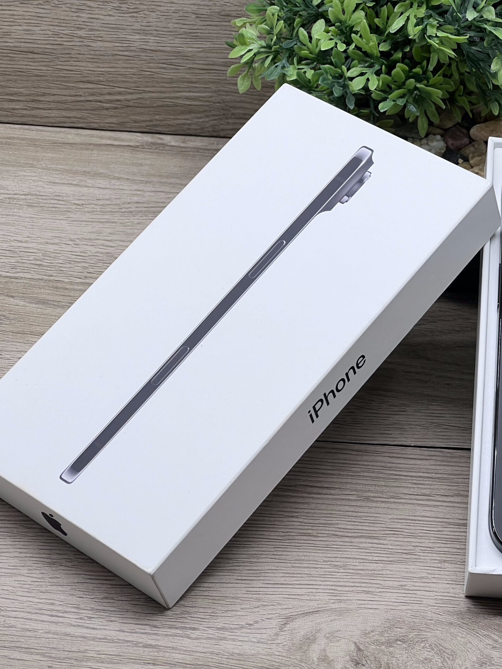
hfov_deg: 14.3
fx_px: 1992
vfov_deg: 19.1
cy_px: 335
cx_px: 404
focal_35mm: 103
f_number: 2.8
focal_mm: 9
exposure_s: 1/100
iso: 40
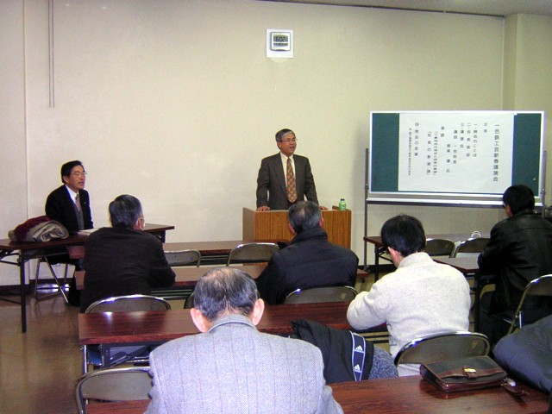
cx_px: 276
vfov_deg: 33.6
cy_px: 207
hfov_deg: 43.9
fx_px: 686
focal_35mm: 43
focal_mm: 5.6
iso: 400
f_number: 2.8
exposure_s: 1/60.1
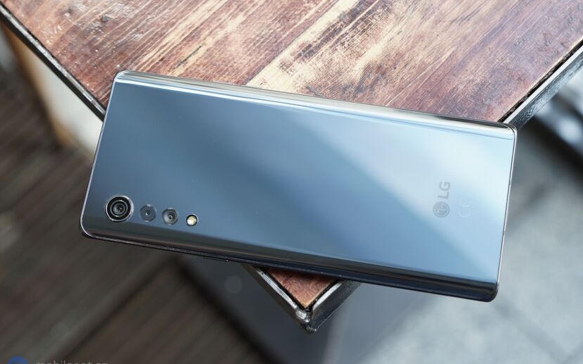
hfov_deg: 42.6
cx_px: 292
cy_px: 190
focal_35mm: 47
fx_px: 747
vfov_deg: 27.4
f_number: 4.5
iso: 200
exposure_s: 1/80
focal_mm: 46
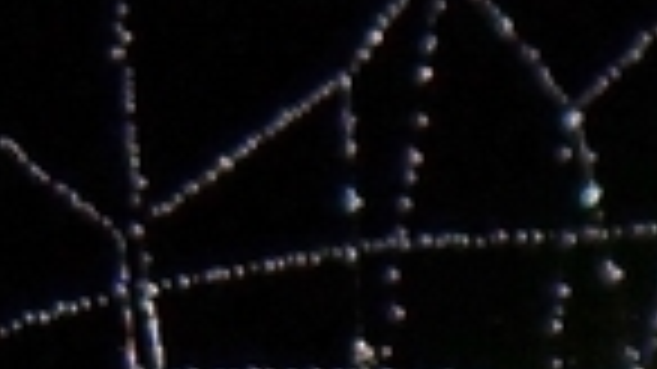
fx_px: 14785
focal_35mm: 849
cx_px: 302
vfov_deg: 1.4
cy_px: 1379
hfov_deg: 2.5
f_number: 6.3
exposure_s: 1/200
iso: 200
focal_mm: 18
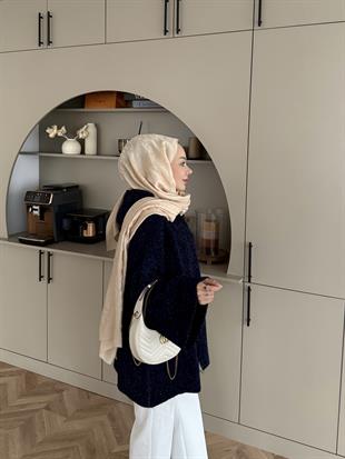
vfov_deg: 71.6
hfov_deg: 56.8
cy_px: 230
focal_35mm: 24
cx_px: 172
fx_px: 319
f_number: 1.78
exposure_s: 1/60
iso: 640
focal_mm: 6.76
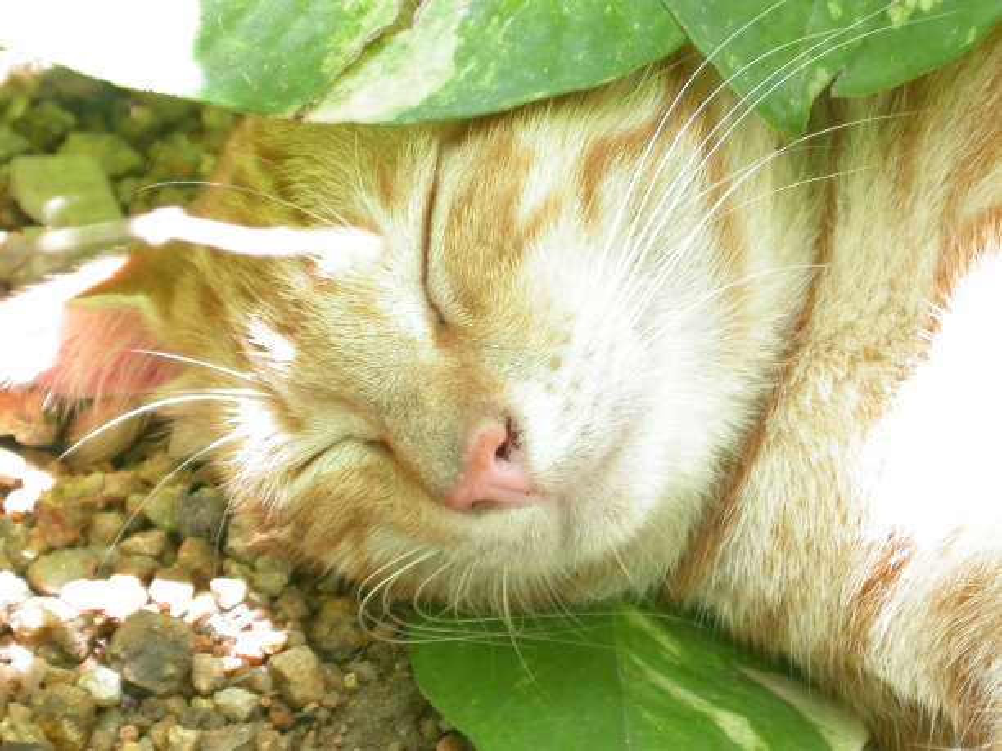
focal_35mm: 154
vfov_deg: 9.6
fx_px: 4458
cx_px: 501
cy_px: 376
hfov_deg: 12.8
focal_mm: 32
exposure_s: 1/12.2
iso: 100
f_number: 5.1
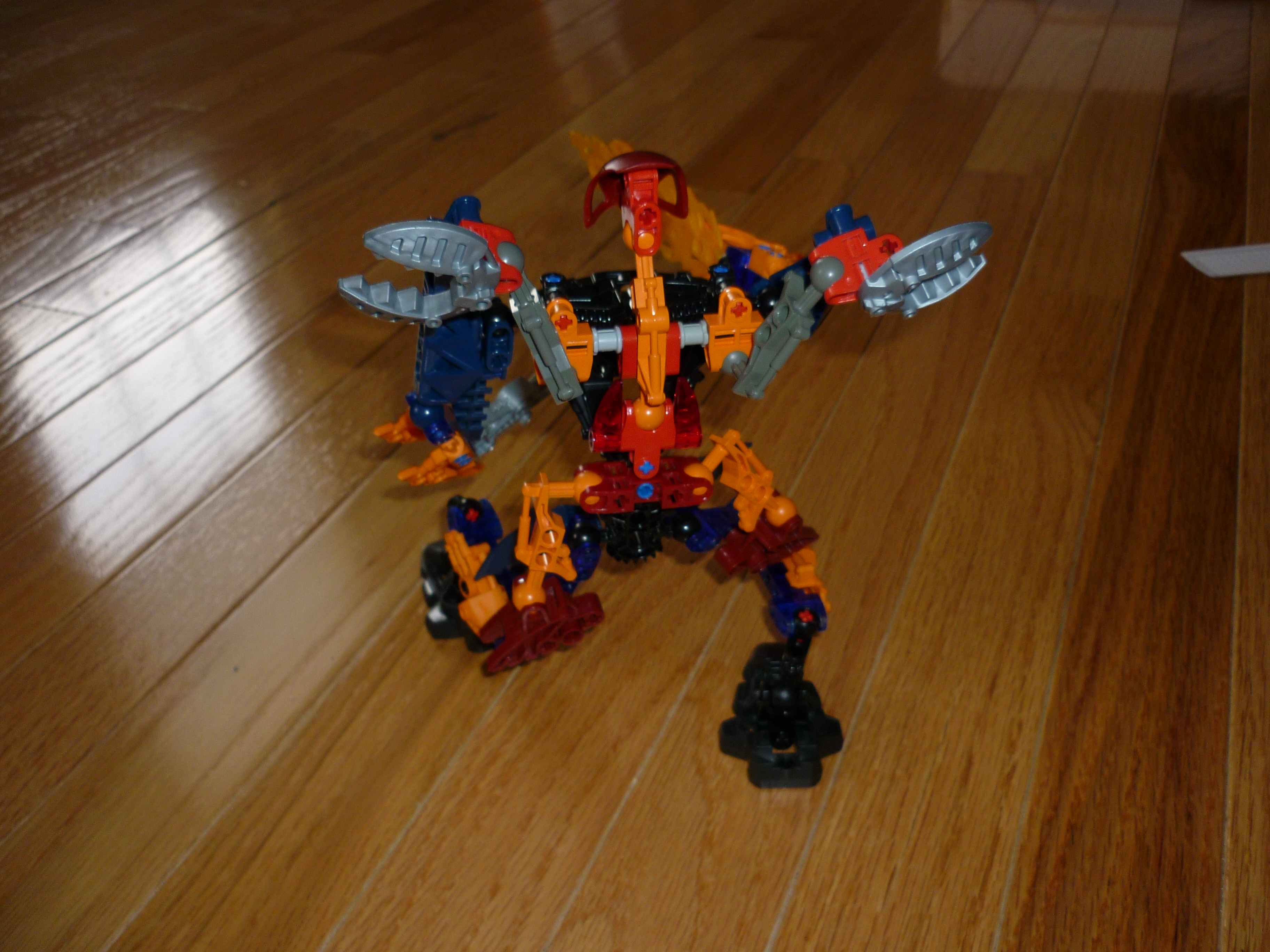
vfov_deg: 42.9
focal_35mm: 33
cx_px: 635
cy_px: 476
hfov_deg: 55.4
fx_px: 1211
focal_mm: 5.5
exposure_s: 1/30
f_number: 2.8
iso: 100
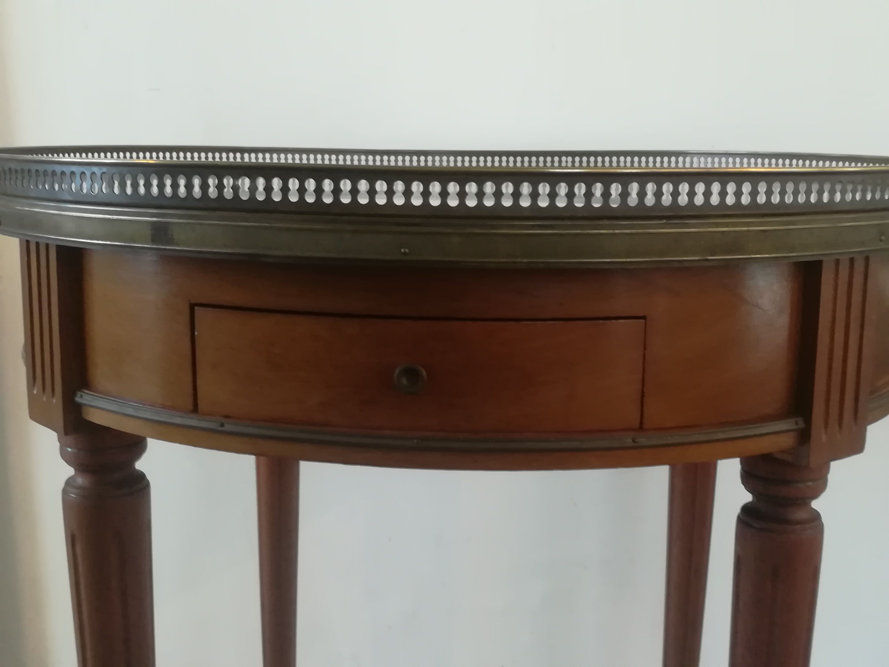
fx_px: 1002
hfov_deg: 47.9
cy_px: 334
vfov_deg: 36.8
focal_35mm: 39
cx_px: 444
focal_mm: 3.83
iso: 320
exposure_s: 1/25
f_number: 2.2
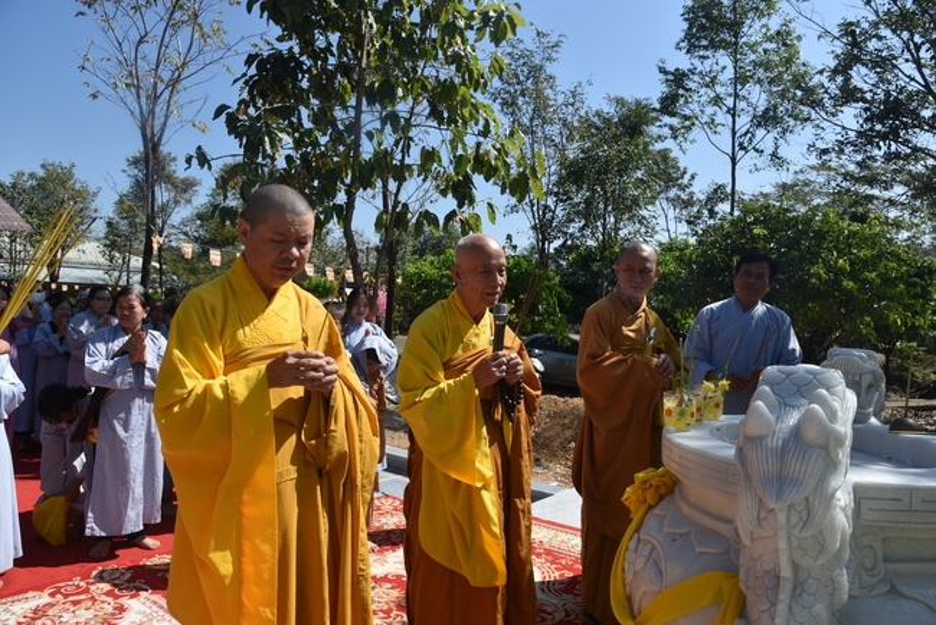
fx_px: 624
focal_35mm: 24
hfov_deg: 73.7
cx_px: 468
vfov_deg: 53.2
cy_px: 312
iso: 200
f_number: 9
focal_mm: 24
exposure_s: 1/320
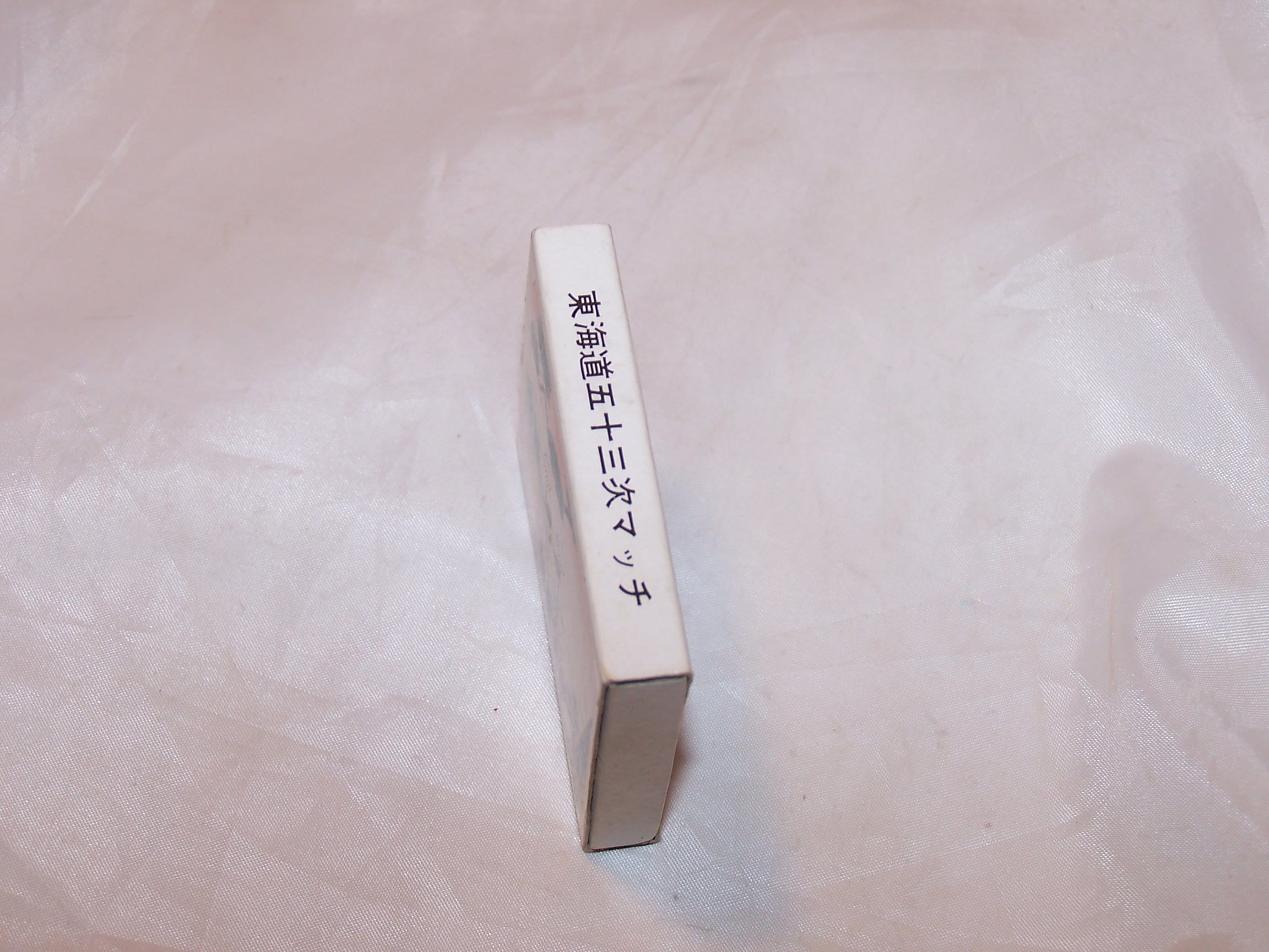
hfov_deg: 29.0
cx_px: 634
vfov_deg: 21.9
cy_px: 476
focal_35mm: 67
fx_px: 2456
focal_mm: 11.1
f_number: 3.2
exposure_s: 1/60
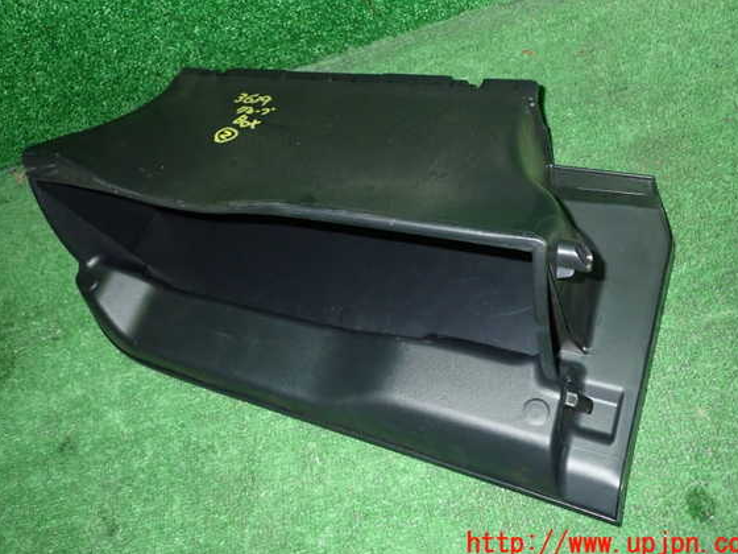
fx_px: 640
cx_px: 369
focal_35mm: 30
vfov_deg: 46.8
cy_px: 264
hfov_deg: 60.0
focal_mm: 5.05
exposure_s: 1/30
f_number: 6.3
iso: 800
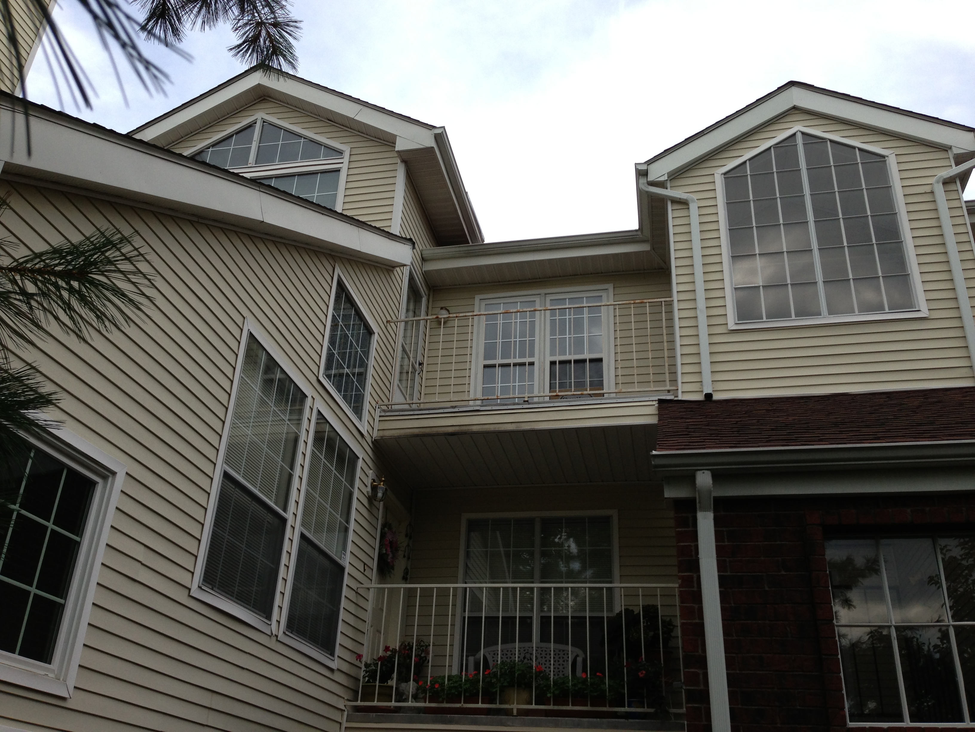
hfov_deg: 55.4
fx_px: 929
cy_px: 366
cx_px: 488
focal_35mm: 33
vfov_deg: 42.9
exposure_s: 1/1232
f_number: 2.4
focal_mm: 4.13
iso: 64
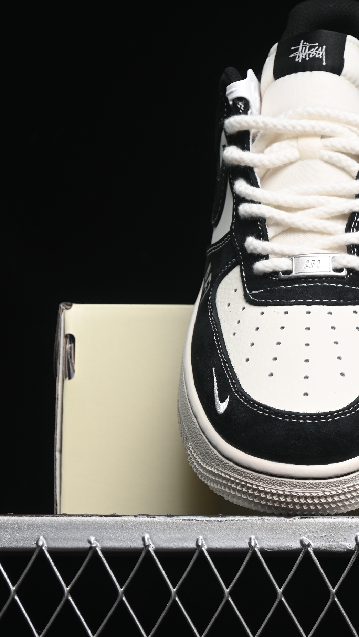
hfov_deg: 10.1
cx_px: 402
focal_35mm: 118
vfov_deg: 18.2
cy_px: 318
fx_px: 1997
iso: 160
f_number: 6.3
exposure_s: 1/50
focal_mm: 50
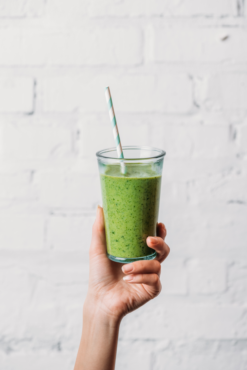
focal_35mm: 105
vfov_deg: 19.5
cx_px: 124
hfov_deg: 13.1
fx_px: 1080
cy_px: 185
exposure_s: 1/125
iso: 320
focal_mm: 105
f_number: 9
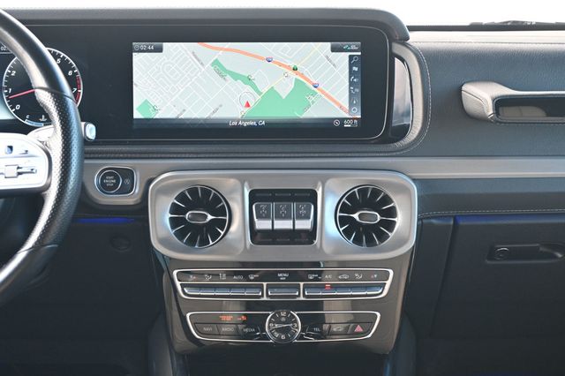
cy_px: 188
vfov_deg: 26.5
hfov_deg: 38.9
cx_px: 282
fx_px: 800
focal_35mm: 51
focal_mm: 34
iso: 1100
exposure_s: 1/125
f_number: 5
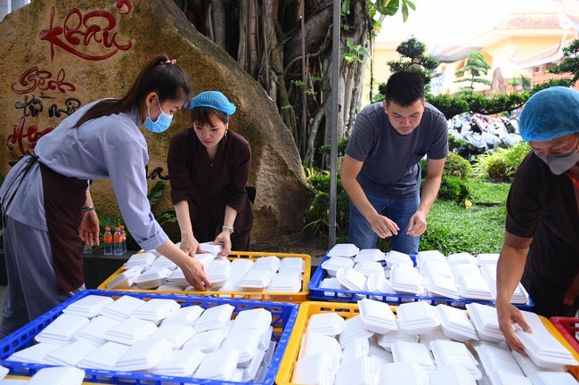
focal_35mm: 32
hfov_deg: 58.8
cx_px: 290
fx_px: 514
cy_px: 192
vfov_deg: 41.0
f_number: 4
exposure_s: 1/320
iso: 640
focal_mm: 32
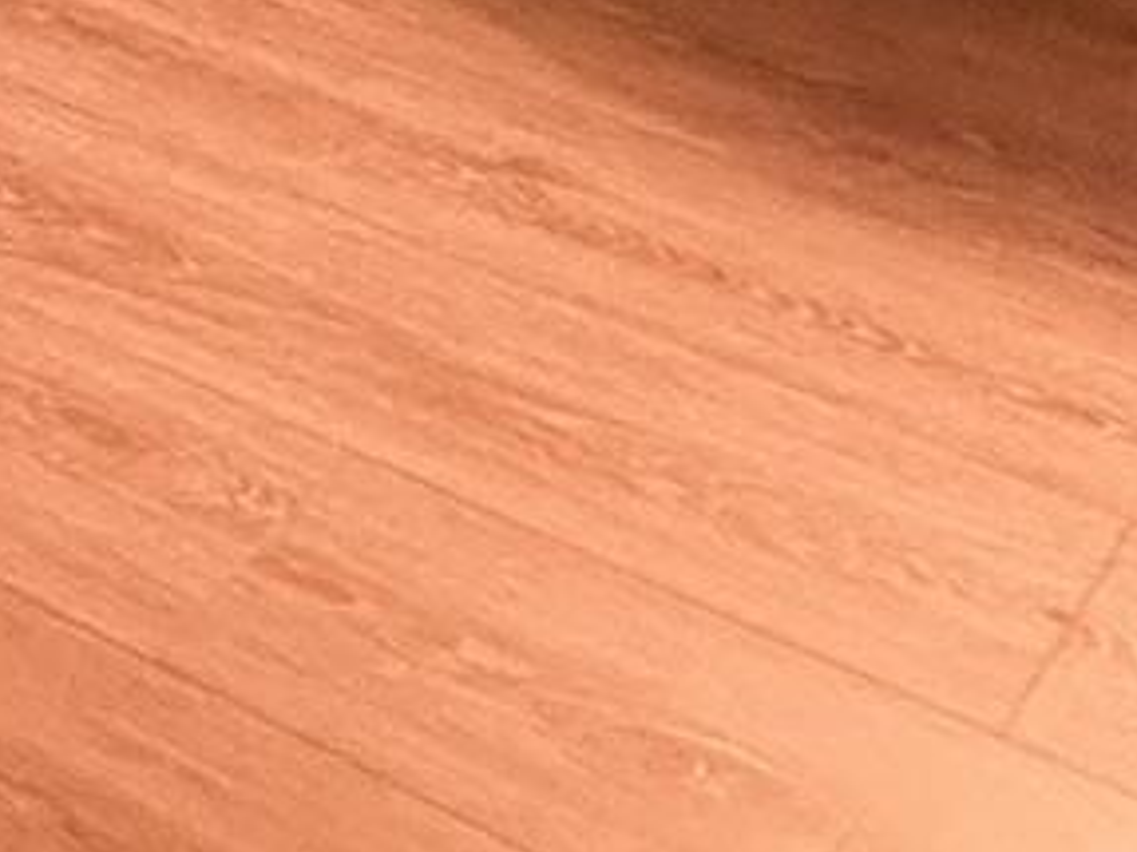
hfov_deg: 16.1
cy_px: -1736
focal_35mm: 100
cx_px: -1002
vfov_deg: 10.4
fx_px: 3283
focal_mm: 2.22
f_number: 2.2
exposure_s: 1/60
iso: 640
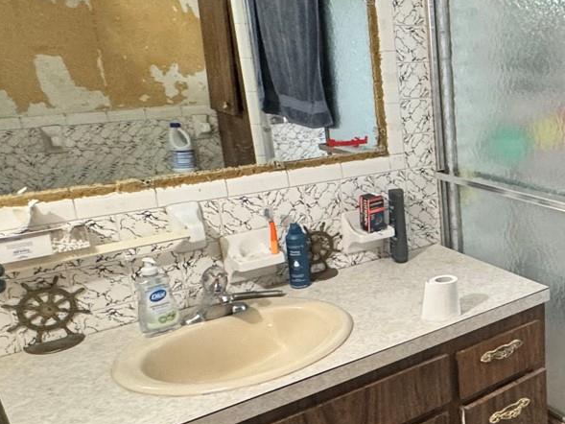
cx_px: 580
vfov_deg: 37.7
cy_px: 230
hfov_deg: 41.7
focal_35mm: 38
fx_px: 620
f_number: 2.2
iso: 640
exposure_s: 1/60
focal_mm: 2.22
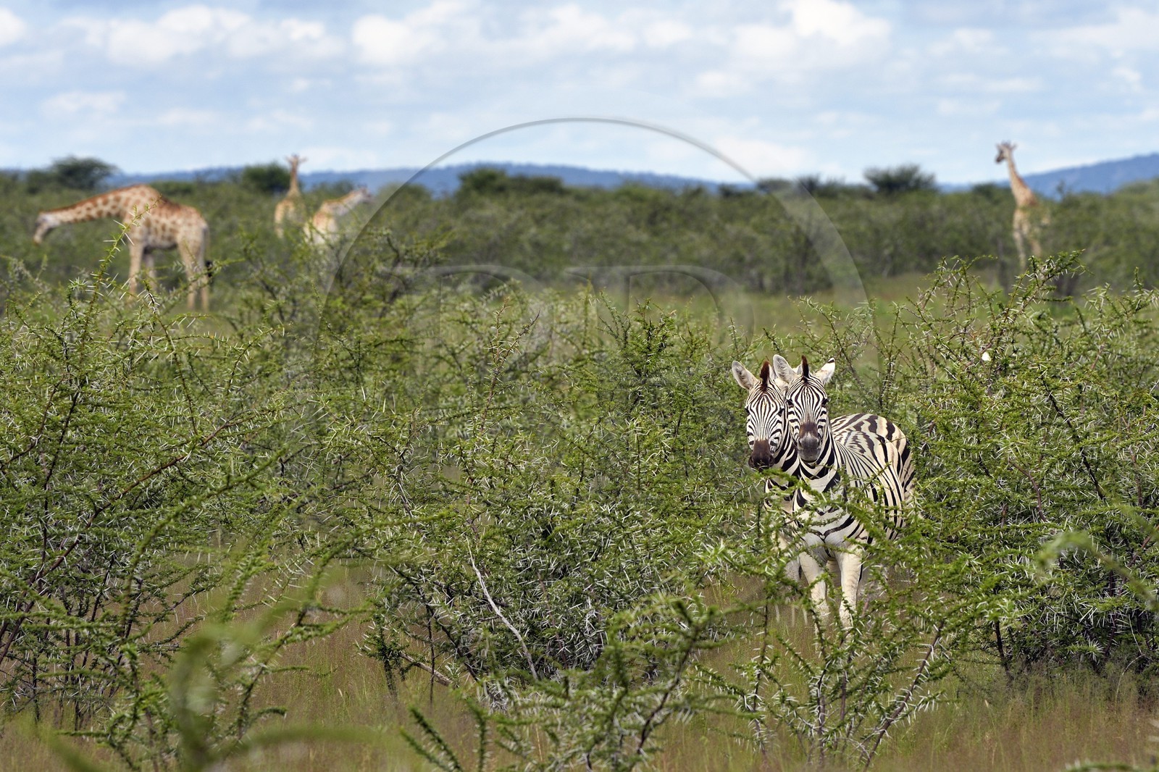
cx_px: 580
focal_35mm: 280
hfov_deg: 7.4
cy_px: 386
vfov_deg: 4.9
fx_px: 9012
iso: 400
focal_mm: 280
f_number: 8
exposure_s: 1/800
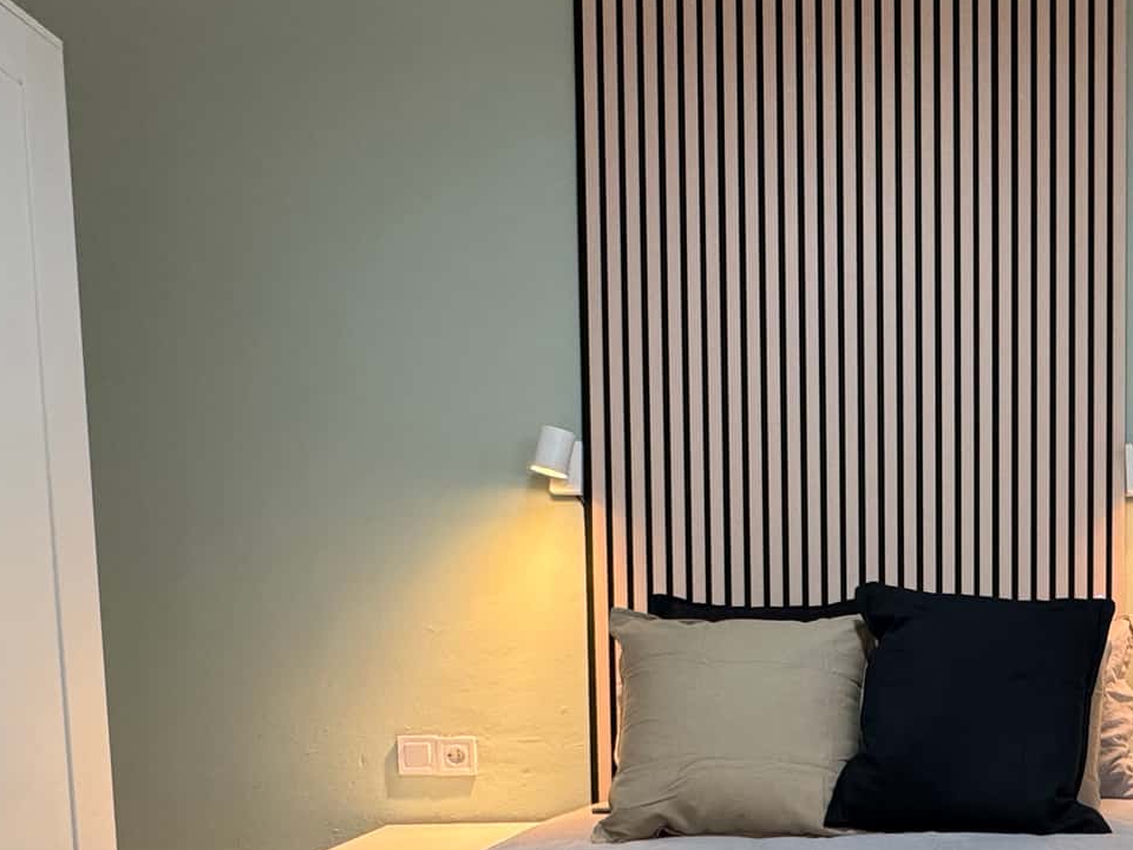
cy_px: 730
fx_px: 1146
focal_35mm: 35
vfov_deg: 38.5
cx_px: 895
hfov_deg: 49.7
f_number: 2.2
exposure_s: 1/100
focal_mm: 2.22
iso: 320
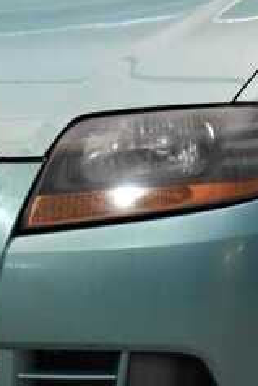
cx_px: 83
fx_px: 3348
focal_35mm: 312
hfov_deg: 4.4
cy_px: 68
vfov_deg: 6.6
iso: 800
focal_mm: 55
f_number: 7.1
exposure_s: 1/60
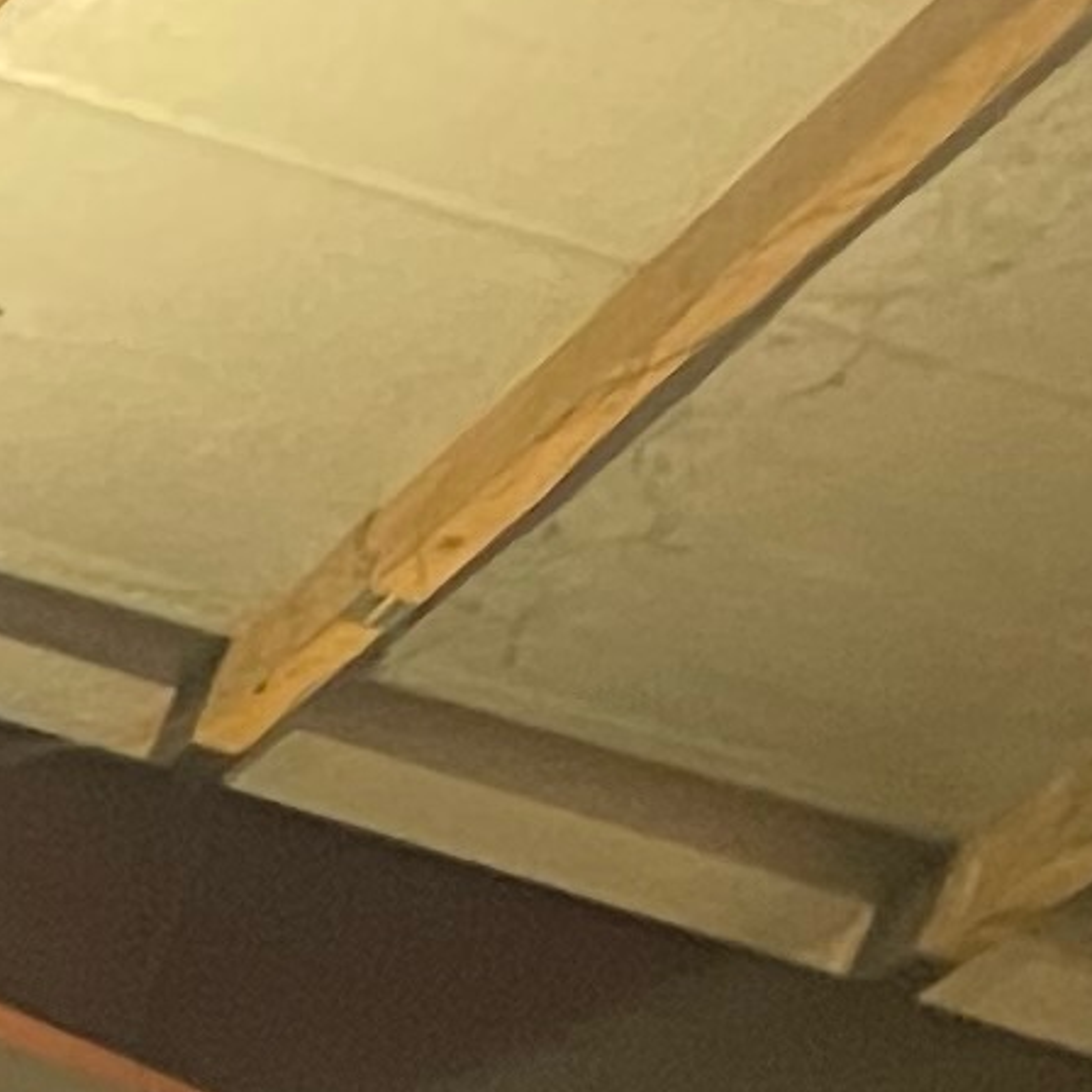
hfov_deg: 6.5
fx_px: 7388
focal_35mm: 207
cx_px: -3561
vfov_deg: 7.4
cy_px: 3378
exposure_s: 1/26
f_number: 1.6
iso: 500
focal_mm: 4.2
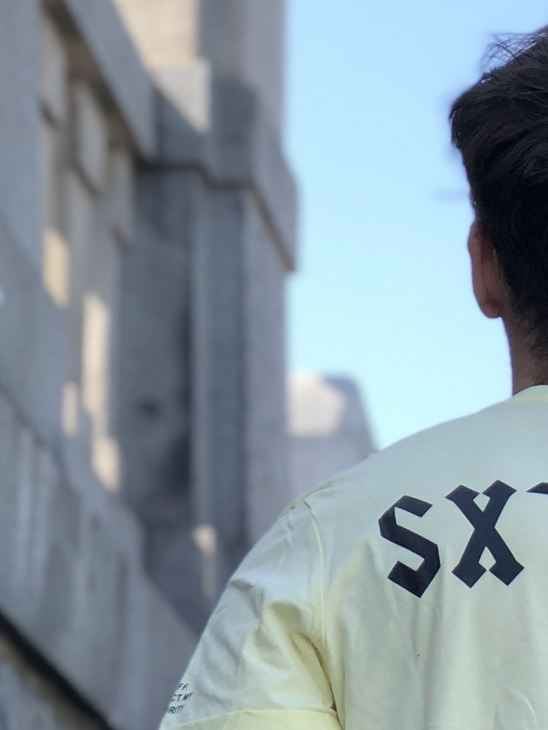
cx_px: 667
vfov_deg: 11.0
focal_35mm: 175
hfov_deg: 8.4
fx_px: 3693
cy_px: 985
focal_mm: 6.6
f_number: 2.8
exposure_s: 1/193
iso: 20
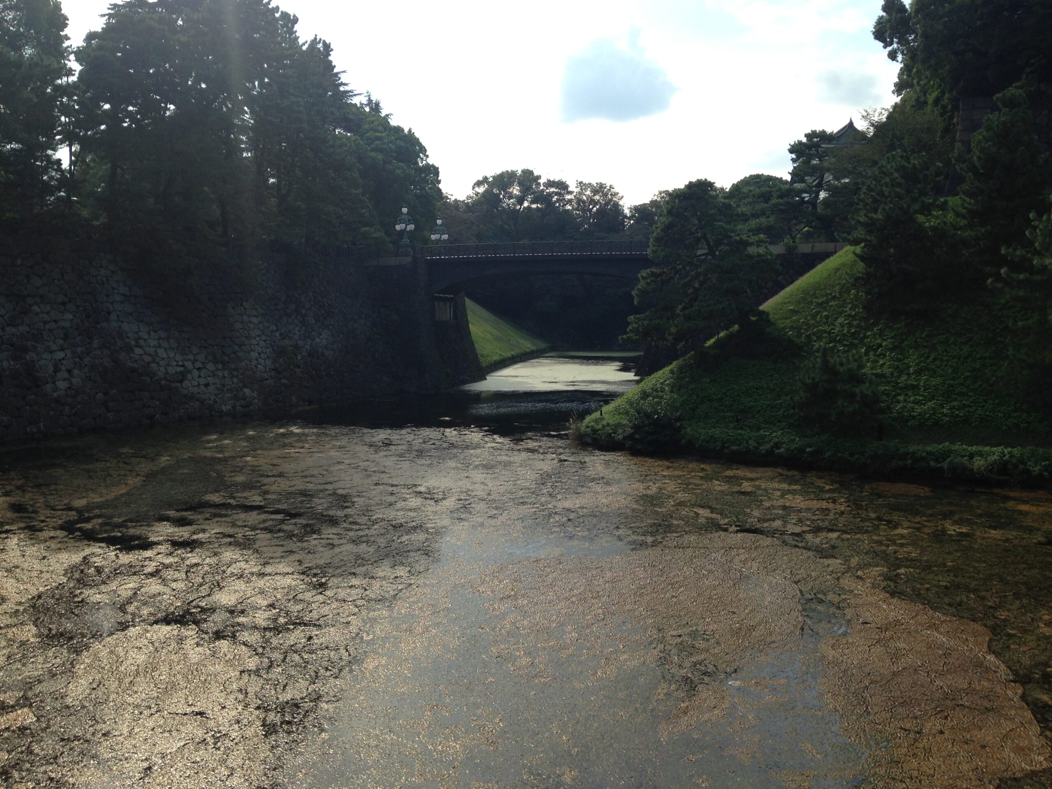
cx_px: 526
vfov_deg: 42.9
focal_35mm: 33
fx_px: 1003
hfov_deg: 55.4
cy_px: 394
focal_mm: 4.12
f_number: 2.4
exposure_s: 1/874
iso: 50
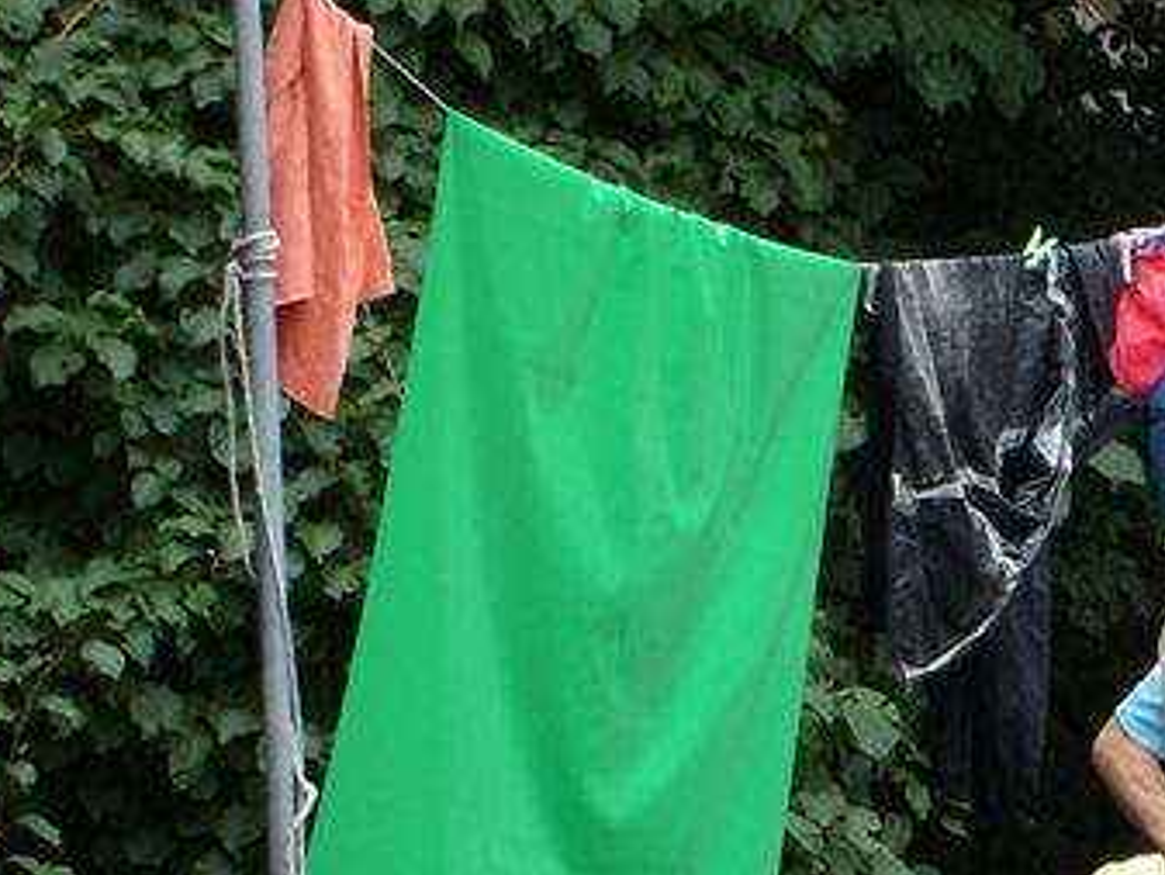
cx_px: 1334
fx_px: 8383
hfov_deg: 7.9
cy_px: 975
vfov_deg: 5.9
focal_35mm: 249
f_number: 4.9
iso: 50
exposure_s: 1/135
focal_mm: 17.4
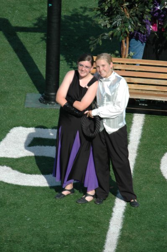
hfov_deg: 2.3
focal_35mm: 600
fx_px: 4182
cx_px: 84
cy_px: 126
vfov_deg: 3.4
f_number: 5.6
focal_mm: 400
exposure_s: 1/1250
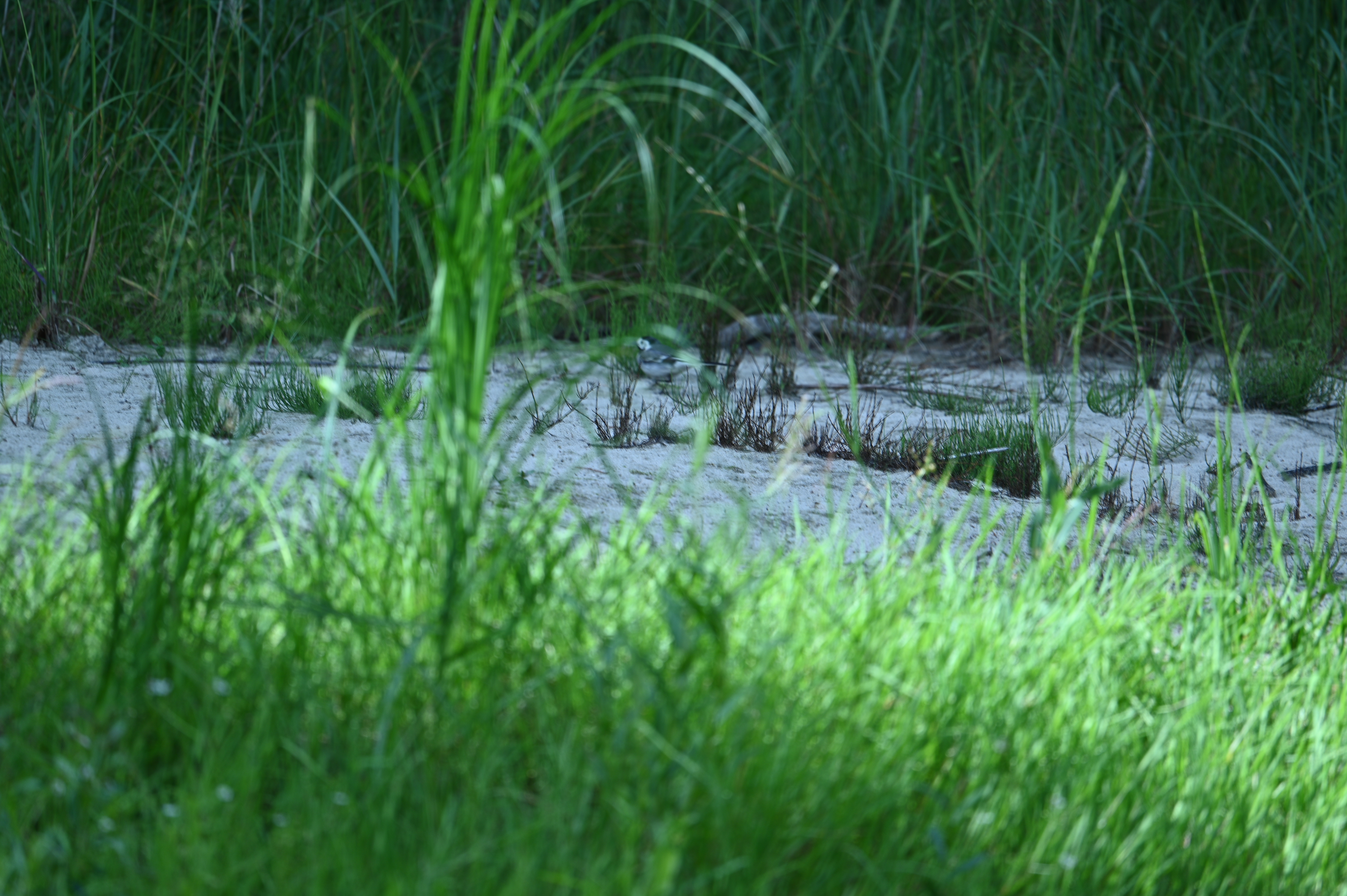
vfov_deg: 2.7
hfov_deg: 4.1
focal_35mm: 500
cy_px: 448
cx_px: 674
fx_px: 18695
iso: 100
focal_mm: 500
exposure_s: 1/125
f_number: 6.7
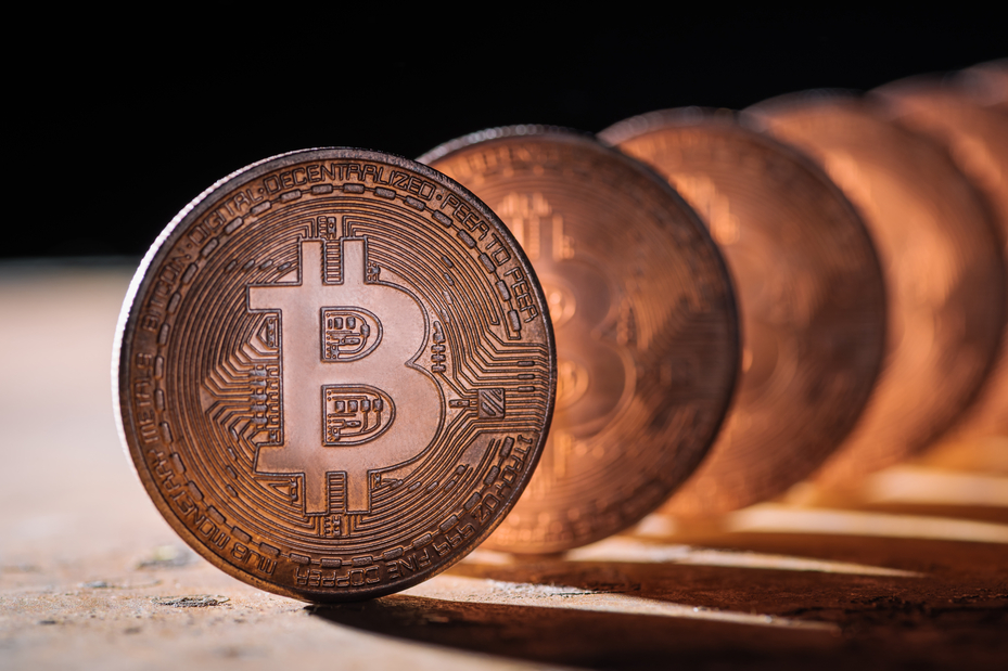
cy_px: 351
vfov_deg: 12.1
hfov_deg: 18.1
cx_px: 517
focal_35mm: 113
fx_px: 3163
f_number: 9
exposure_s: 1/160
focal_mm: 105
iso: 100
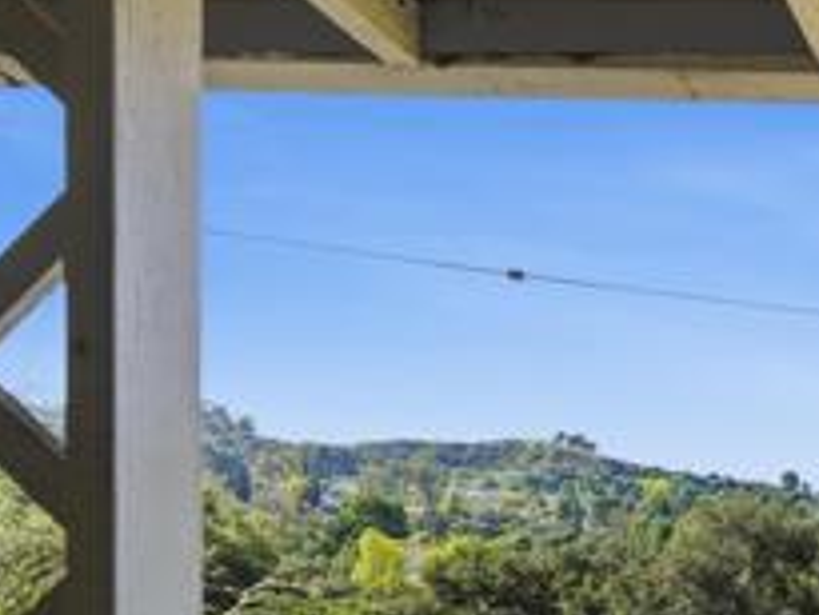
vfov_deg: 28.5
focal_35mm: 48
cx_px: 1203
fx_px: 1136
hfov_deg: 28.0
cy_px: 609
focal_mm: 16
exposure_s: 1/1000
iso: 200
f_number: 8
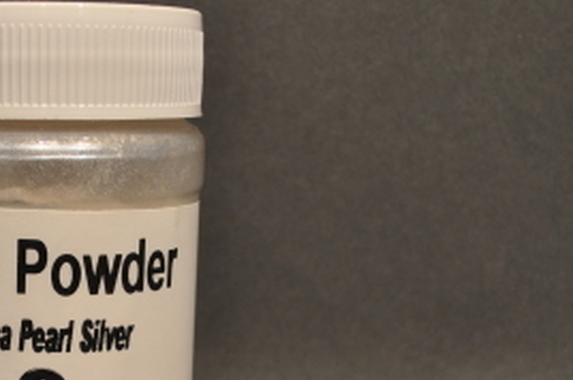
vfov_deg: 18.0
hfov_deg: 26.4
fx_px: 1176
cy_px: 354
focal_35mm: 74
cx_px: 49
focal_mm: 22
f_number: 7.1
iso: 400
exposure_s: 1/60
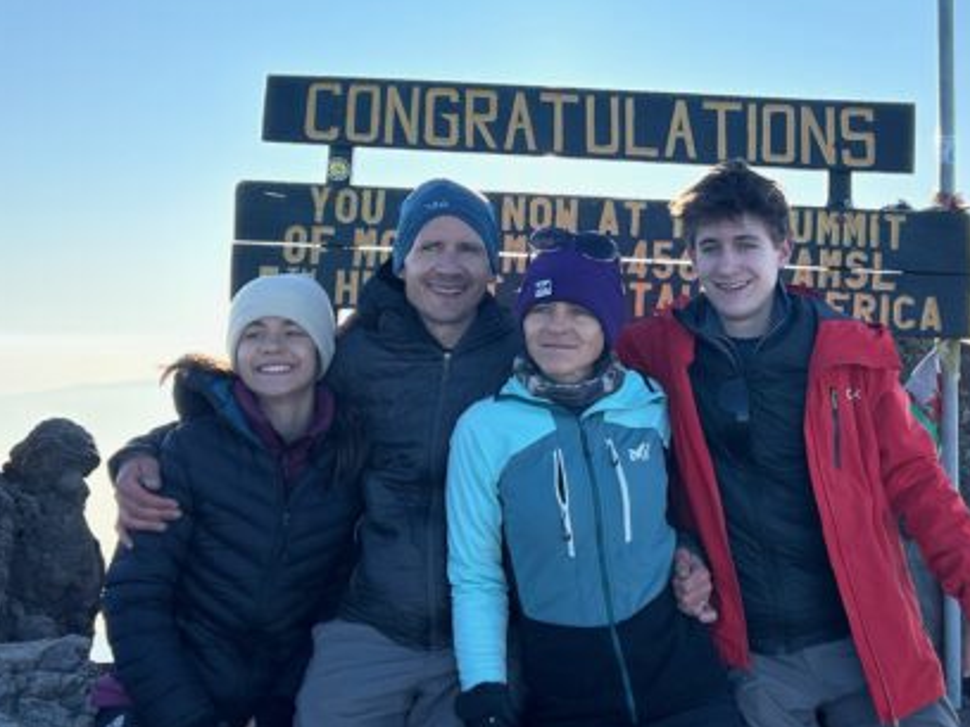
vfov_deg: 29.6
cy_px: 278
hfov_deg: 38.3
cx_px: 670
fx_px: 1373
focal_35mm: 49
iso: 50
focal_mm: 5.7
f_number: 1.5
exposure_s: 1/3077
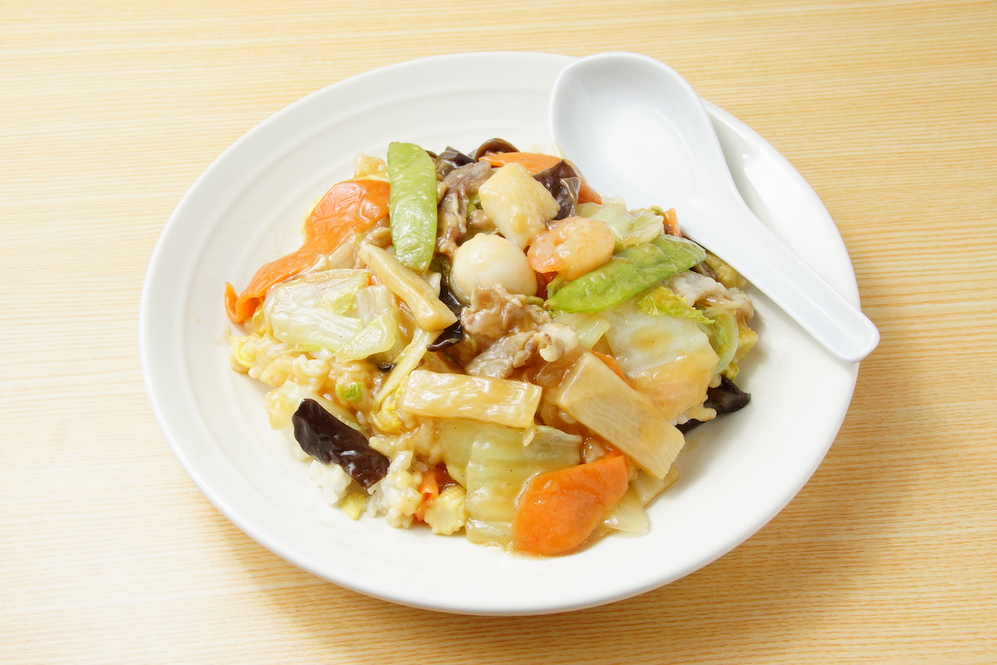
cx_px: 498
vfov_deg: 29.9
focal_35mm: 45
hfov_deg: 43.6
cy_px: 332
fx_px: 1246
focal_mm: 30
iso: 250
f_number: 11
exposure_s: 1/125
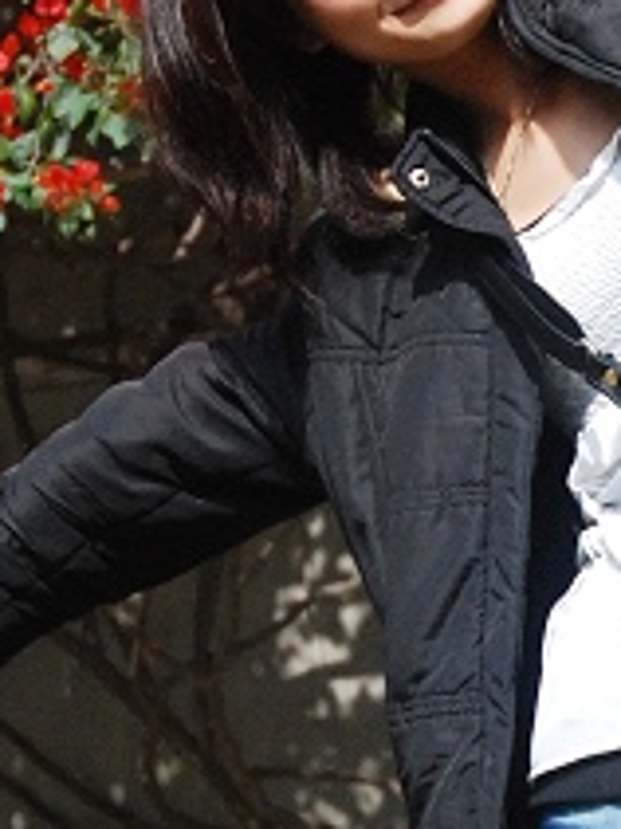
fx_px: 3515
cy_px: 727
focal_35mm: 147
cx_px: 686
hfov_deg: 10.0
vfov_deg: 13.4
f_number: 3.8
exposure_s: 1/4000
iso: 720
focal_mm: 27
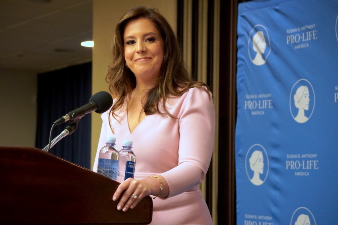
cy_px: 112
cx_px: 169
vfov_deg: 10.3
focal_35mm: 134
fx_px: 1253
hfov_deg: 15.4
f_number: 5
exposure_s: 1/160
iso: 2500
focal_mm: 89
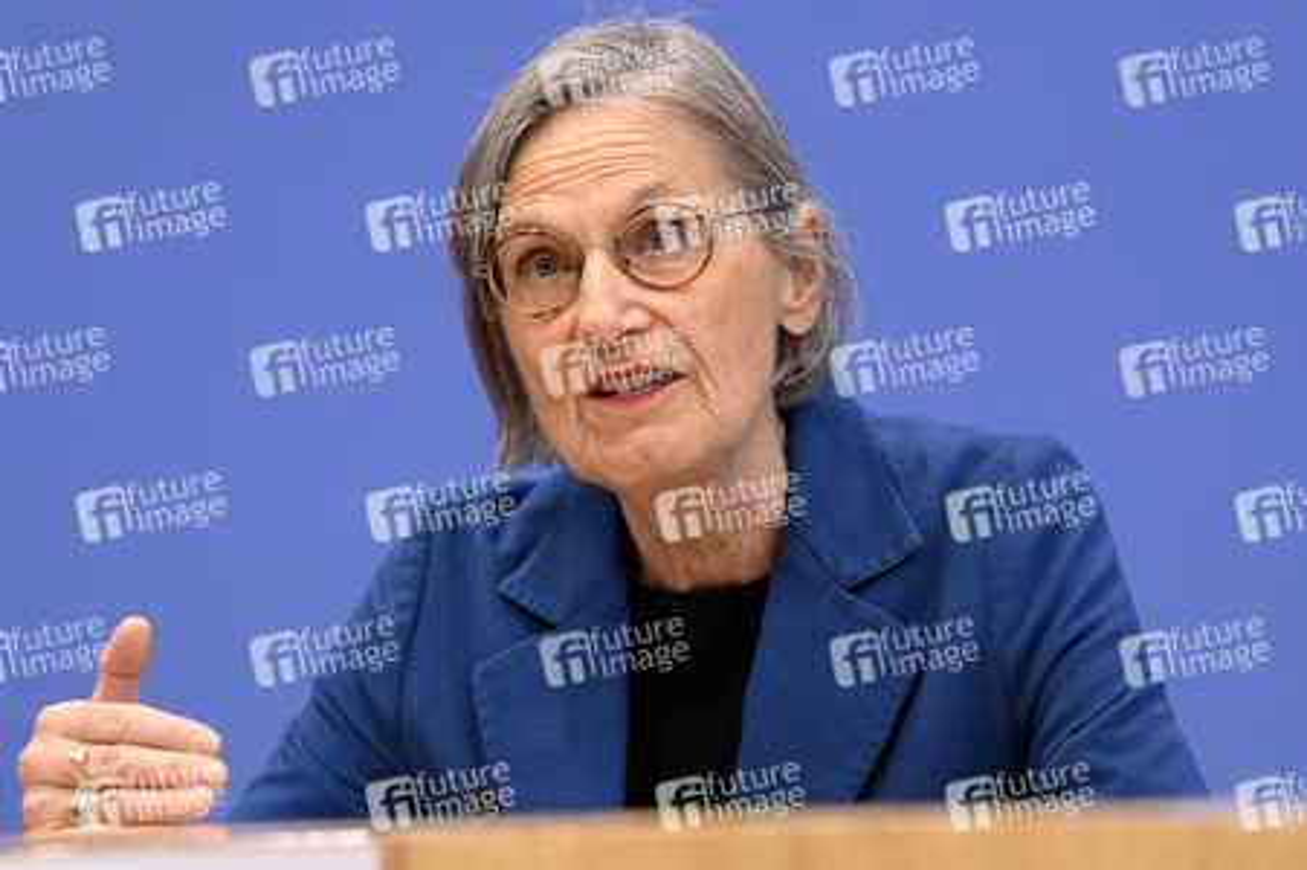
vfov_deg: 10.1
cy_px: 435
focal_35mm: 135
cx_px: 654
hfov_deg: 15.2
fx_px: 4898
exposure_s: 1/640
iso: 5000
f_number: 5.6
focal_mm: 135
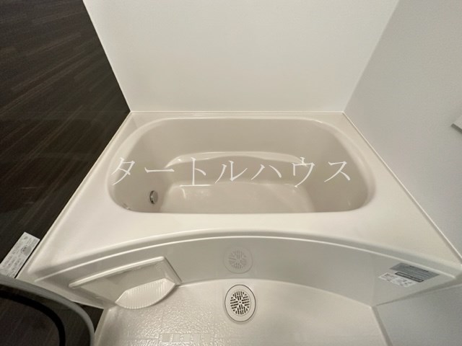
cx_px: 231
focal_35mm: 14
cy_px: 173
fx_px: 187
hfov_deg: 102.1
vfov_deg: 85.7
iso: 500
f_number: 2.2
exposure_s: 1/60
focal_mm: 2.22
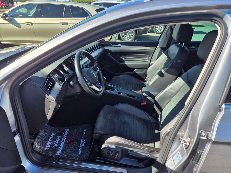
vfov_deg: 58.9
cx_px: 116
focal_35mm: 23
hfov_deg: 73.9
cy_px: 86
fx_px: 153
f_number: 1.8
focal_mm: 5.4
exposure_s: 1/1176
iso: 25
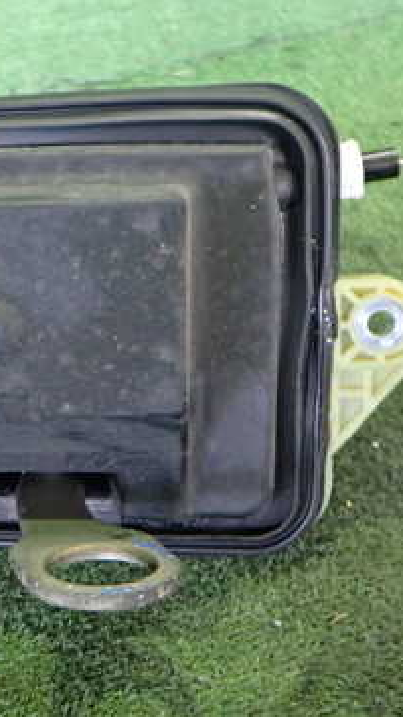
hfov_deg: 21.4
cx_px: -2
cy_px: 359
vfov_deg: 38.5
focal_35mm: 54
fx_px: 1027
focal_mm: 5.4
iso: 640
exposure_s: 1/30
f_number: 2.3
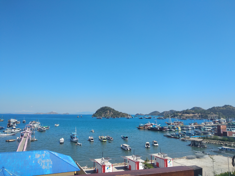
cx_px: 118
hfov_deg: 67.3
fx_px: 177
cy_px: 88
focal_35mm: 26
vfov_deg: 53.1
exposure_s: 1/984
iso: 100
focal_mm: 3.81
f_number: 2.2
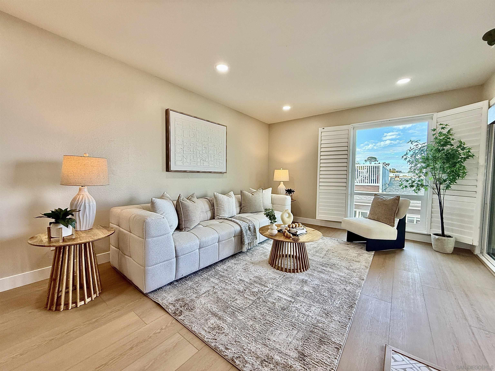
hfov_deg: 102.1
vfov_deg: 85.7
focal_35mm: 14
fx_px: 200
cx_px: 248
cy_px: 186
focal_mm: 2.22
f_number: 2.2
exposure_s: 1/120
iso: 125
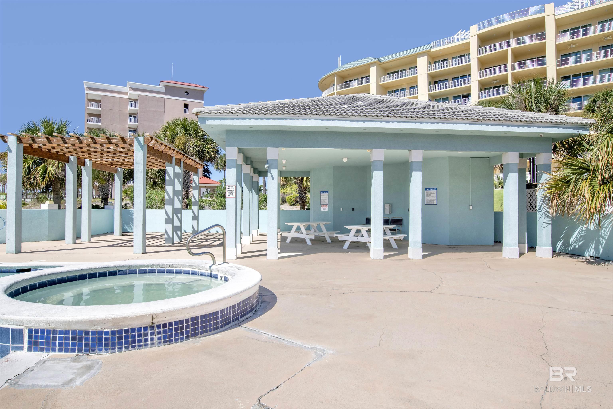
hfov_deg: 86.9
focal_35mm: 19
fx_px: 324
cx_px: 306
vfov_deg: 64.6
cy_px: 204
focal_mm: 19
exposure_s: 1/400
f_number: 11
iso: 200
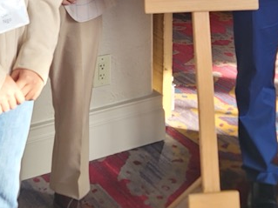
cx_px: 124
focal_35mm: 94
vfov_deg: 14.4
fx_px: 755
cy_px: -124
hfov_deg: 20.9
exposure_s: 1/120
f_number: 1.8
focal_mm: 7
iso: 64
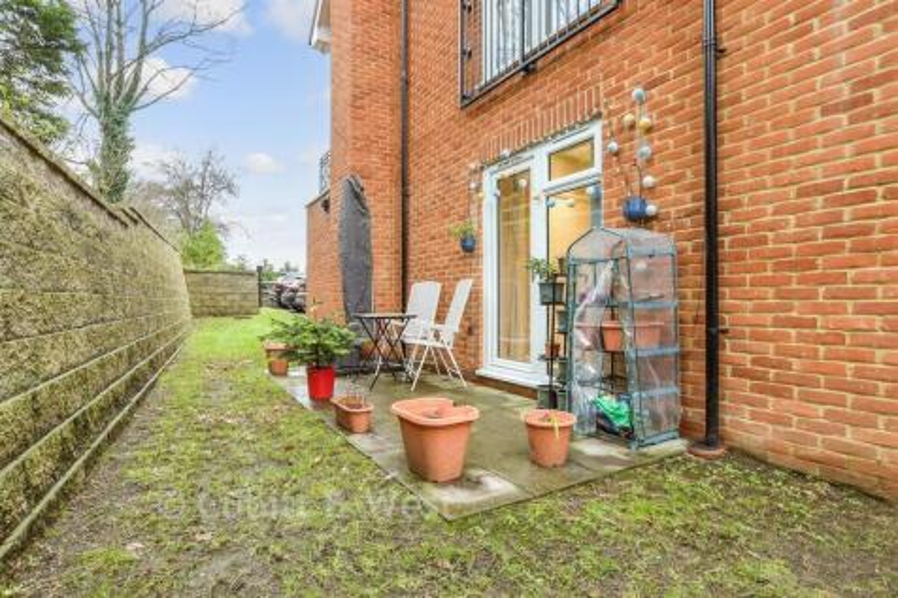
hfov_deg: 90.0
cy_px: 299
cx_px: 449
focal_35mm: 18
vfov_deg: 67.3
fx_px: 449
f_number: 8
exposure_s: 1/2
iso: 160
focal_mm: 12
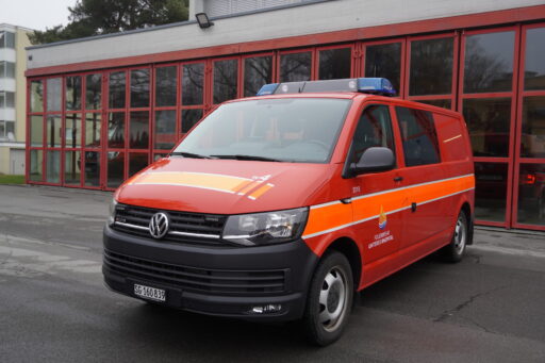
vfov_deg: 38.3
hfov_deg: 55.1
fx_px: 522
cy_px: 182
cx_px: 272
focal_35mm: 34
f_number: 4
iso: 250
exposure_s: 1/160
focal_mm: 23
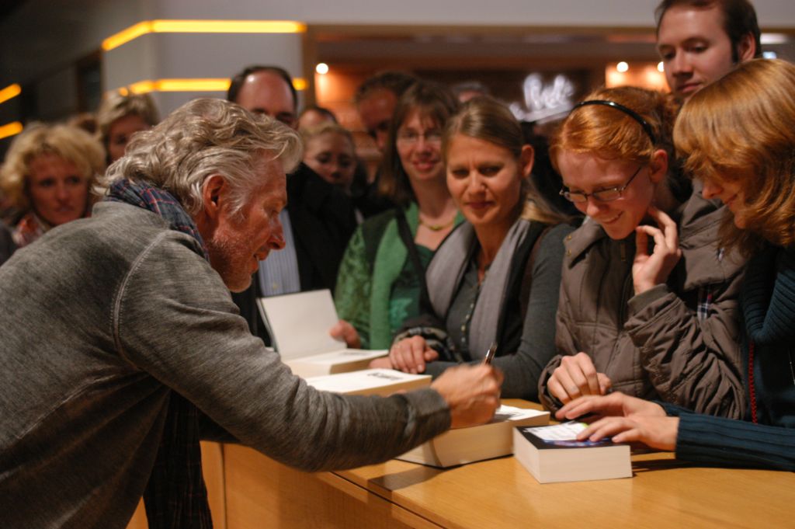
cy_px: 264
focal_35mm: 66
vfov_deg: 20.6
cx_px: 398
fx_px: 1456
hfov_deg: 30.5
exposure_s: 1/30
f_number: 3.2
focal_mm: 44
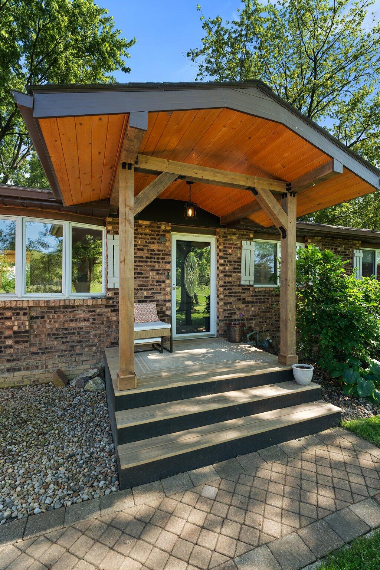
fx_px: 250
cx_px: 190
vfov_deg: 97.5
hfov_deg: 74.4
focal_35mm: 16
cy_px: 285
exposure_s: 1/60
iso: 800
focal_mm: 15.8
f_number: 8
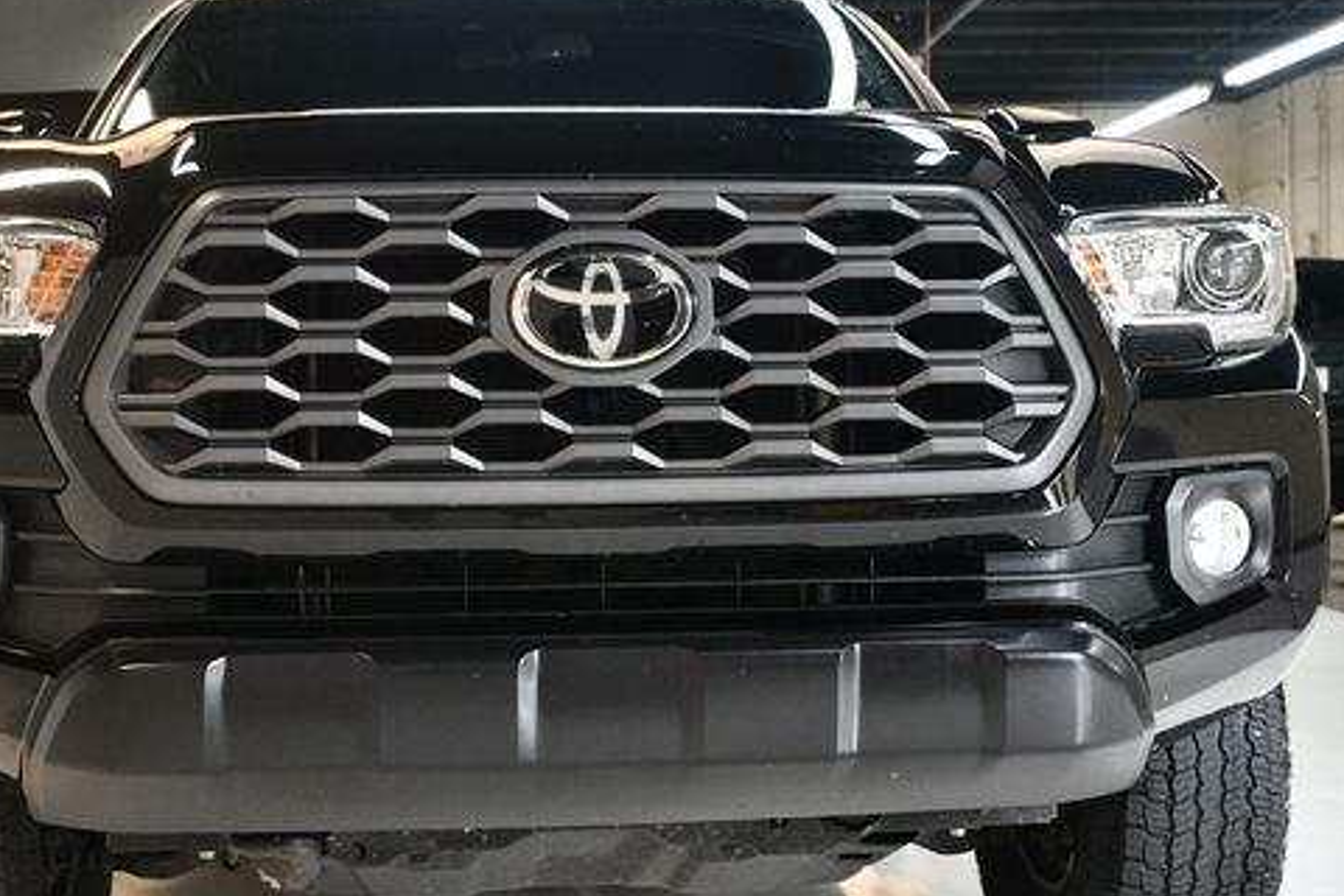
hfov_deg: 38.1
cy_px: 468
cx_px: 596
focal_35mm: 52
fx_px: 1941
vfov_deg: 26.0
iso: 1600
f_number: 3.8
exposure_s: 1/125
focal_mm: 26
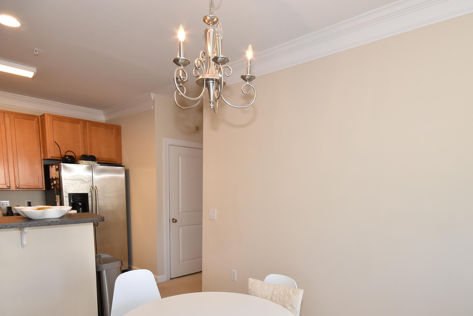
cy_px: 221
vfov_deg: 57.7
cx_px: 252
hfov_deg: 81.1
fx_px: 276
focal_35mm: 21
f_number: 8
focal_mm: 10
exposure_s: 1/60
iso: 900
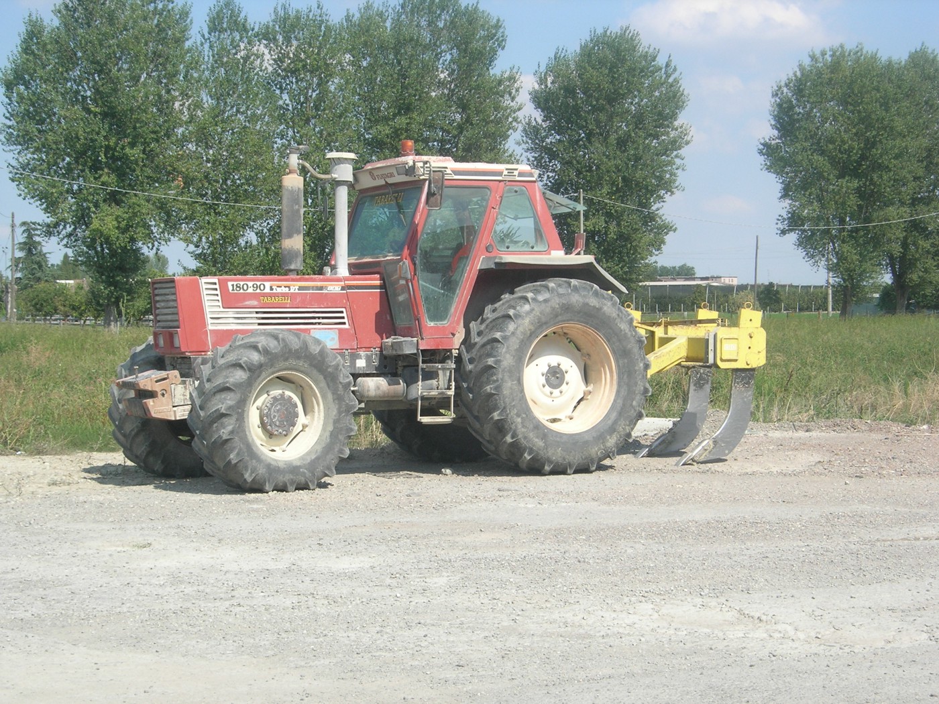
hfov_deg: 27.0
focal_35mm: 72
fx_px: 1953
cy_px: 352
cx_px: 470
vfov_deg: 20.4
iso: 64
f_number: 6.3
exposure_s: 1/320
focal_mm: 14.9
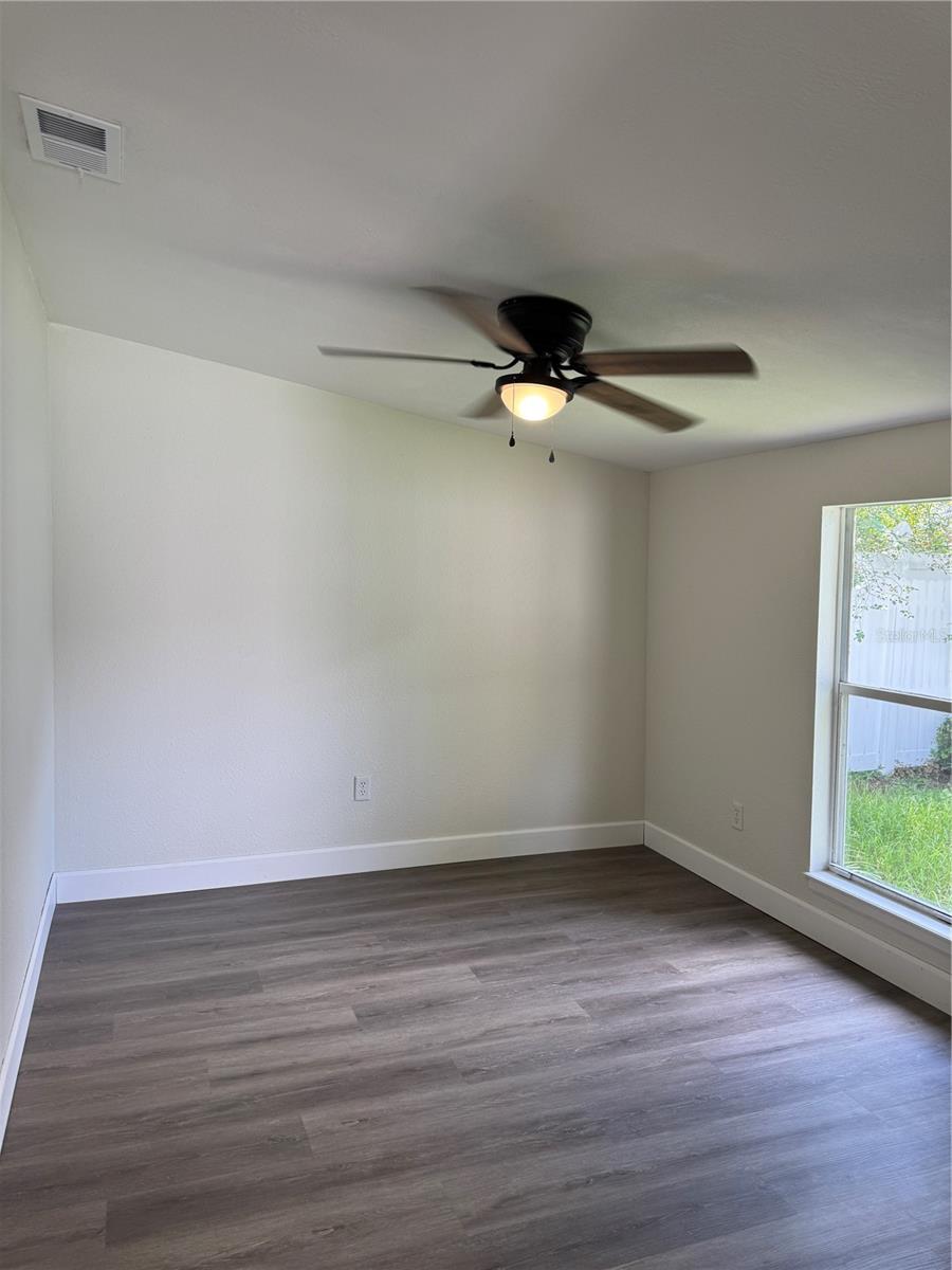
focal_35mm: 24
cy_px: 635
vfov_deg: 71.6
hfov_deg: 56.8
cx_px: 476
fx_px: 880
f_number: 1.78
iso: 80
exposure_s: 1/120
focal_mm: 6.76
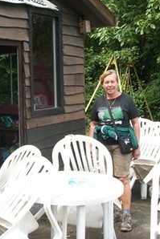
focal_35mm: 67
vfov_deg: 29.9
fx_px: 446
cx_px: 2
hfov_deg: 19.8
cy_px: 86
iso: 80
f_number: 8.8
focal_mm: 5.7
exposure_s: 1/40
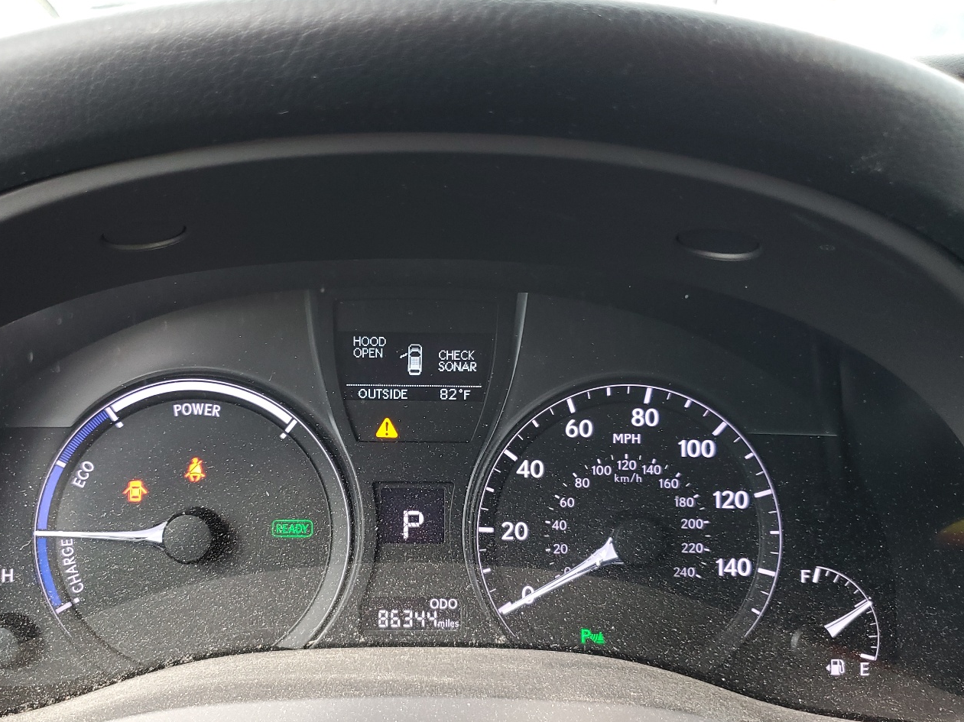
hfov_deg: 55.0
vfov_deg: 42.7
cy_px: 429
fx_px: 919
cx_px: 393
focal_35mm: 33
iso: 77
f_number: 1.5
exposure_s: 1/60.2
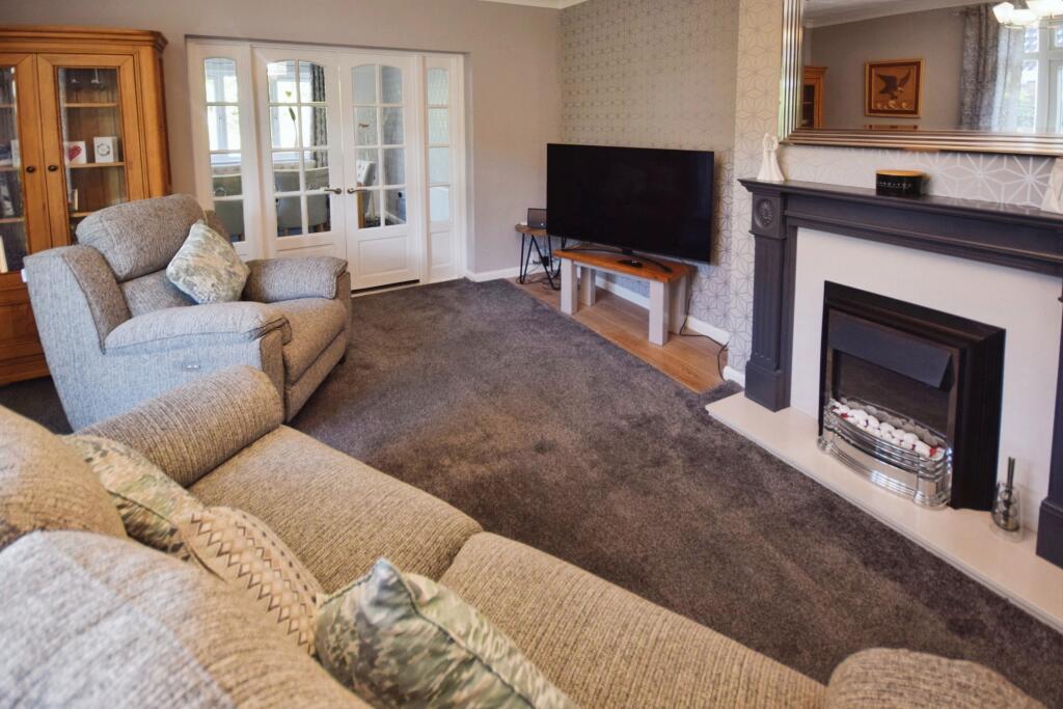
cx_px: 532
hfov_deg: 100.4
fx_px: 443
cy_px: 354
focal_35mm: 15
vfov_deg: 77.3
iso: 560
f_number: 4
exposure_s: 1/60
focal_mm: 10
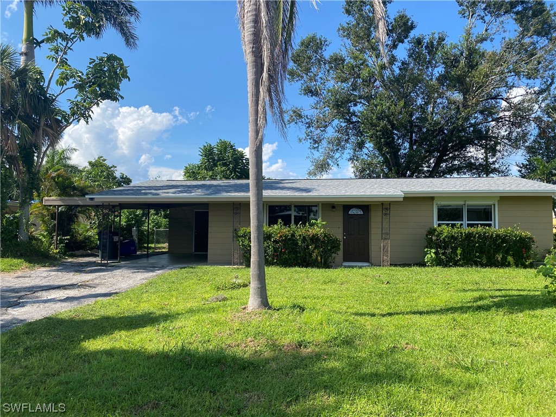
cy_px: 208
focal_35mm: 26
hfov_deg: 67.3
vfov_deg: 53.1
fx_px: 418
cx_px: 278
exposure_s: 1/2066
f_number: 1.8
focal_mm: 4.25
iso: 32
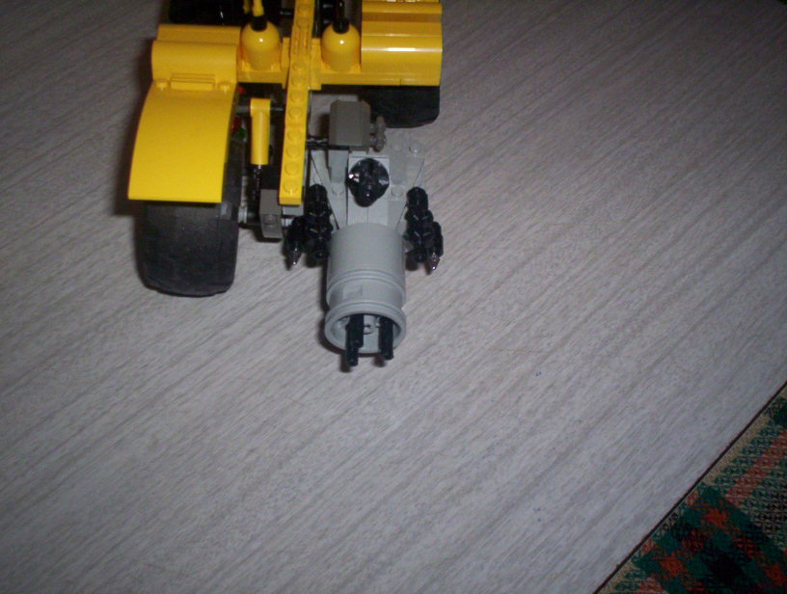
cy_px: 297
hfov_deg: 48.9
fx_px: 866
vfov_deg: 37.9
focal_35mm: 38
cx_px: 394
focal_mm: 4.99
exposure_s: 1/60
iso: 140
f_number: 4.5
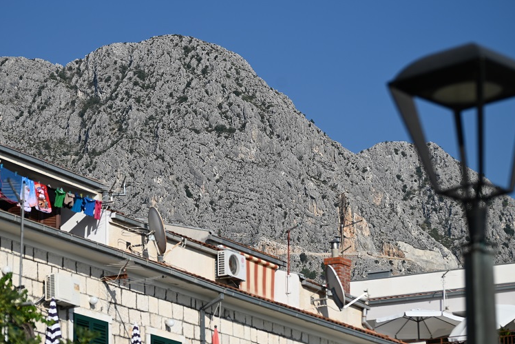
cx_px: 216
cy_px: 160
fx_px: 2103
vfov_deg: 9.3
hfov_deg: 14.0
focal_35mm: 147
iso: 100
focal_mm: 110
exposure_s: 1/1600
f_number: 4.5
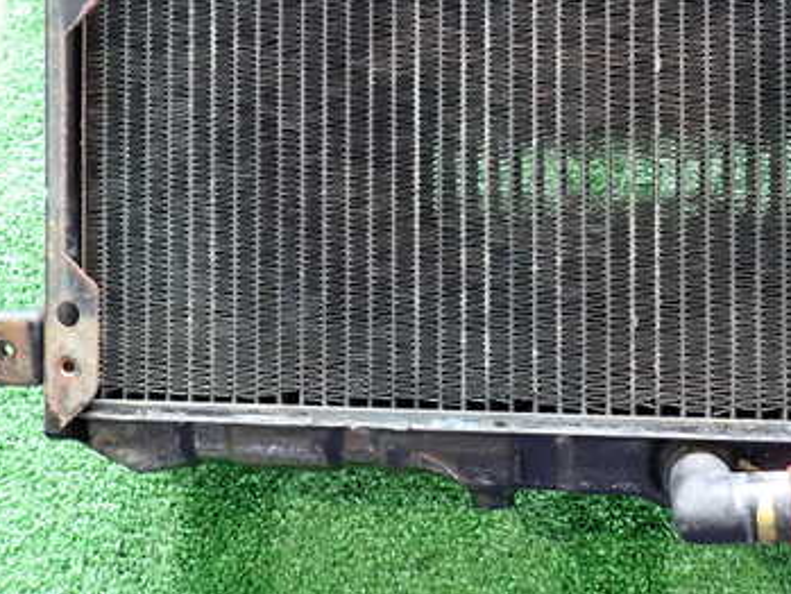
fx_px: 983
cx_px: 505
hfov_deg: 43.4
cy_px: 161
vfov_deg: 33.1
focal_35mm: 43
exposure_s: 1/30
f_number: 2
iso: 200
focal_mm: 4.5
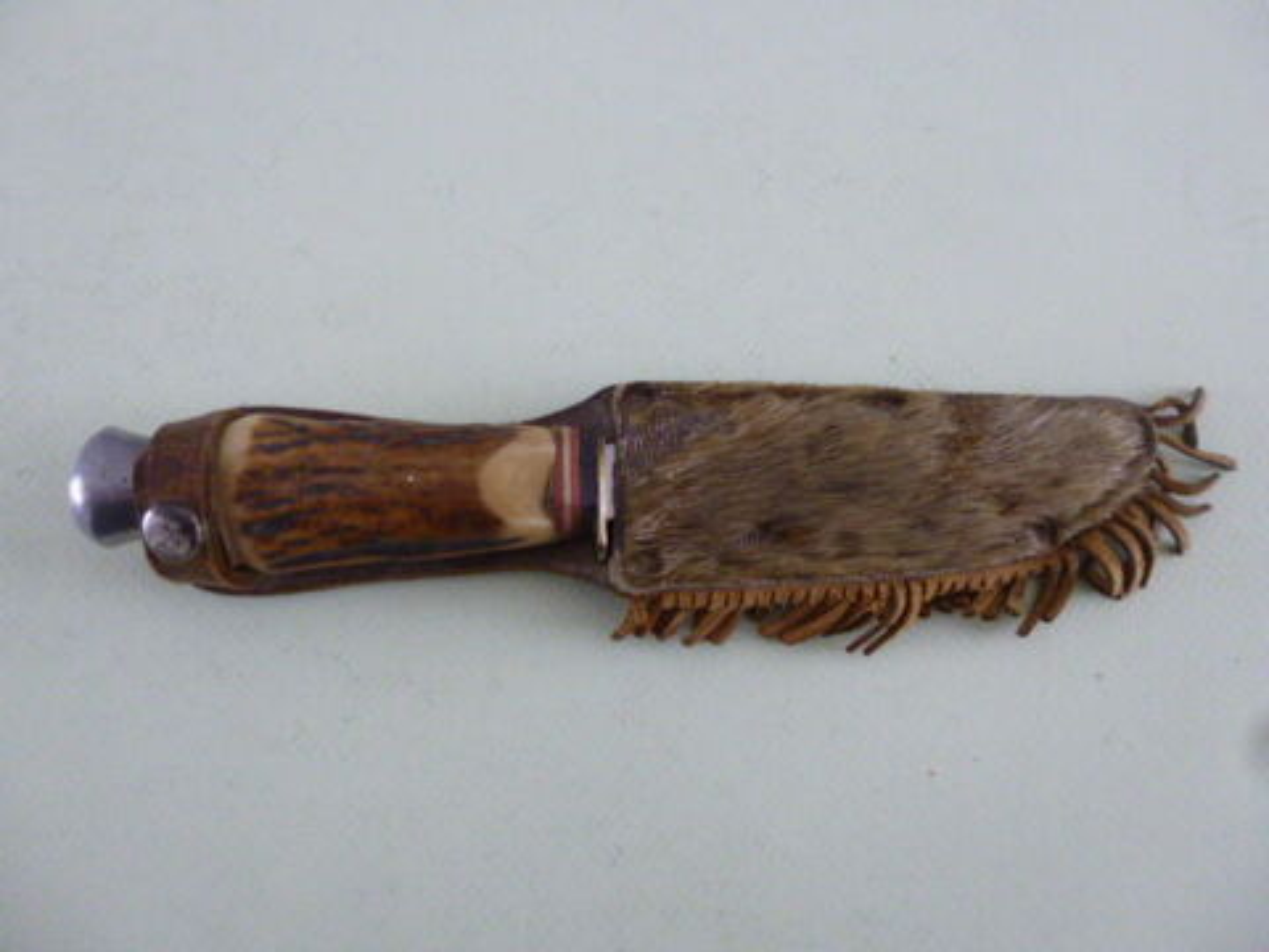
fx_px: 916
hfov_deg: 69.4
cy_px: 476
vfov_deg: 54.9
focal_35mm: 25
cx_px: 634
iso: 400
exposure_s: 1/20
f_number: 3.1
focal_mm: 4.5
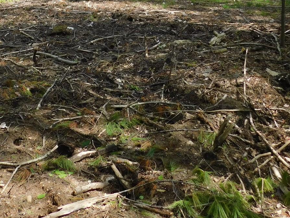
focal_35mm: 53
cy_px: -21
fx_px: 444
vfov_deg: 25.5
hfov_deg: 35.6
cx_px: 83
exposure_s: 1/500
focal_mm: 4
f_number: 3
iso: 125
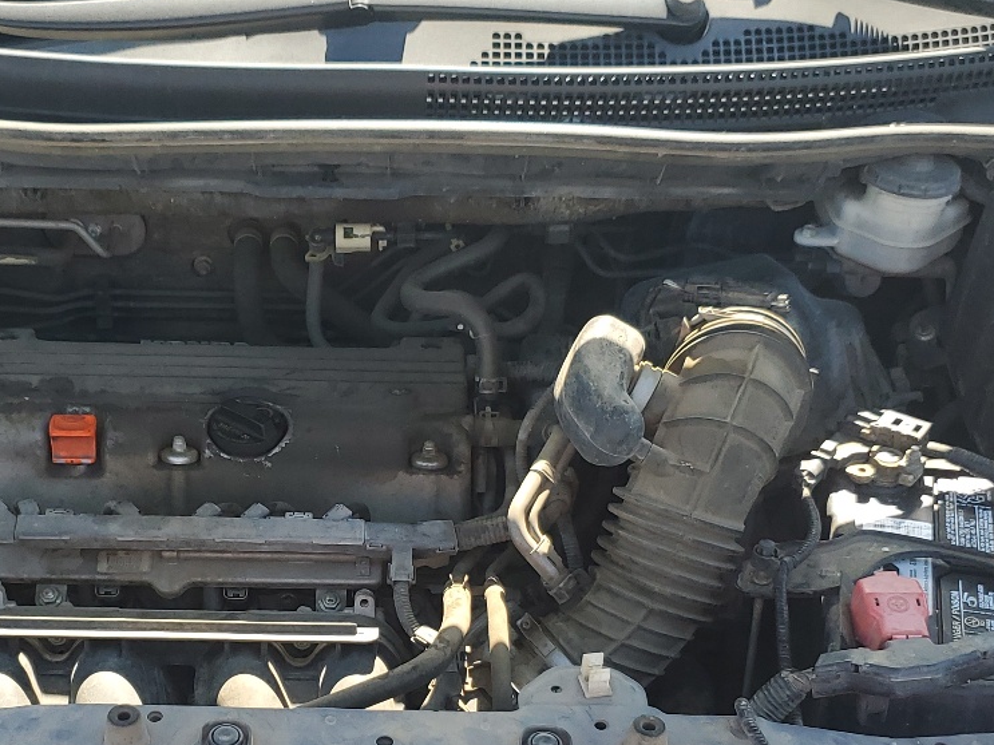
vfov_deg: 25.6
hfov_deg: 34.2
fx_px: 1608
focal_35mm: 56
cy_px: 599
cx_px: 375
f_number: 1.5
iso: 50
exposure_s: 1/556
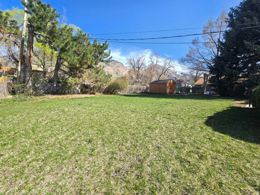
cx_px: 130
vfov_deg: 89.9
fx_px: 98
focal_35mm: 13
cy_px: 98
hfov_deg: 106.2
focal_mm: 2.2
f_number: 2.2
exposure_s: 1/1252
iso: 50
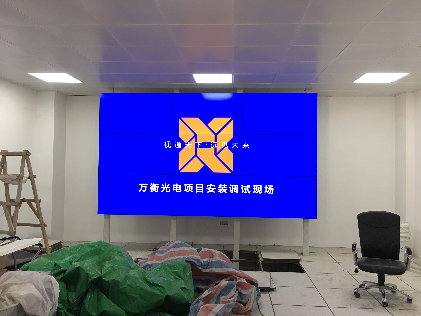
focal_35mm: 29
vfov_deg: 48.2
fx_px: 353
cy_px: 158
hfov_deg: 61.7
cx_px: 210
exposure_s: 1/33
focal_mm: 4.15
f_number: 2.2
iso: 50
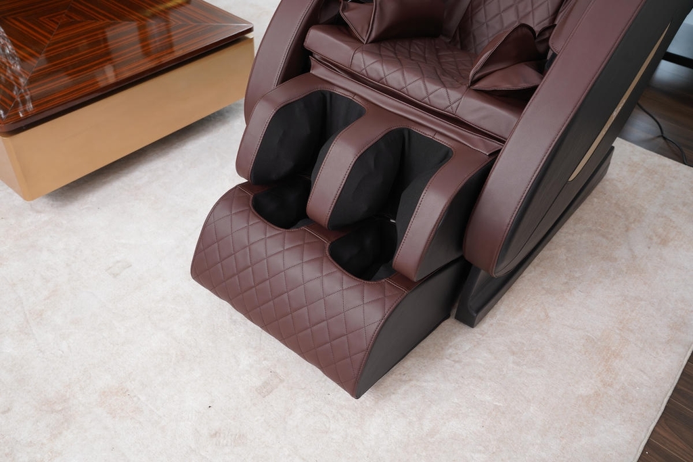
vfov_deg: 41.1
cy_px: 231
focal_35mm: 32
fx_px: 616
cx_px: 346
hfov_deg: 58.7
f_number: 5.6
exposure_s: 1/125
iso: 250
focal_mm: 32
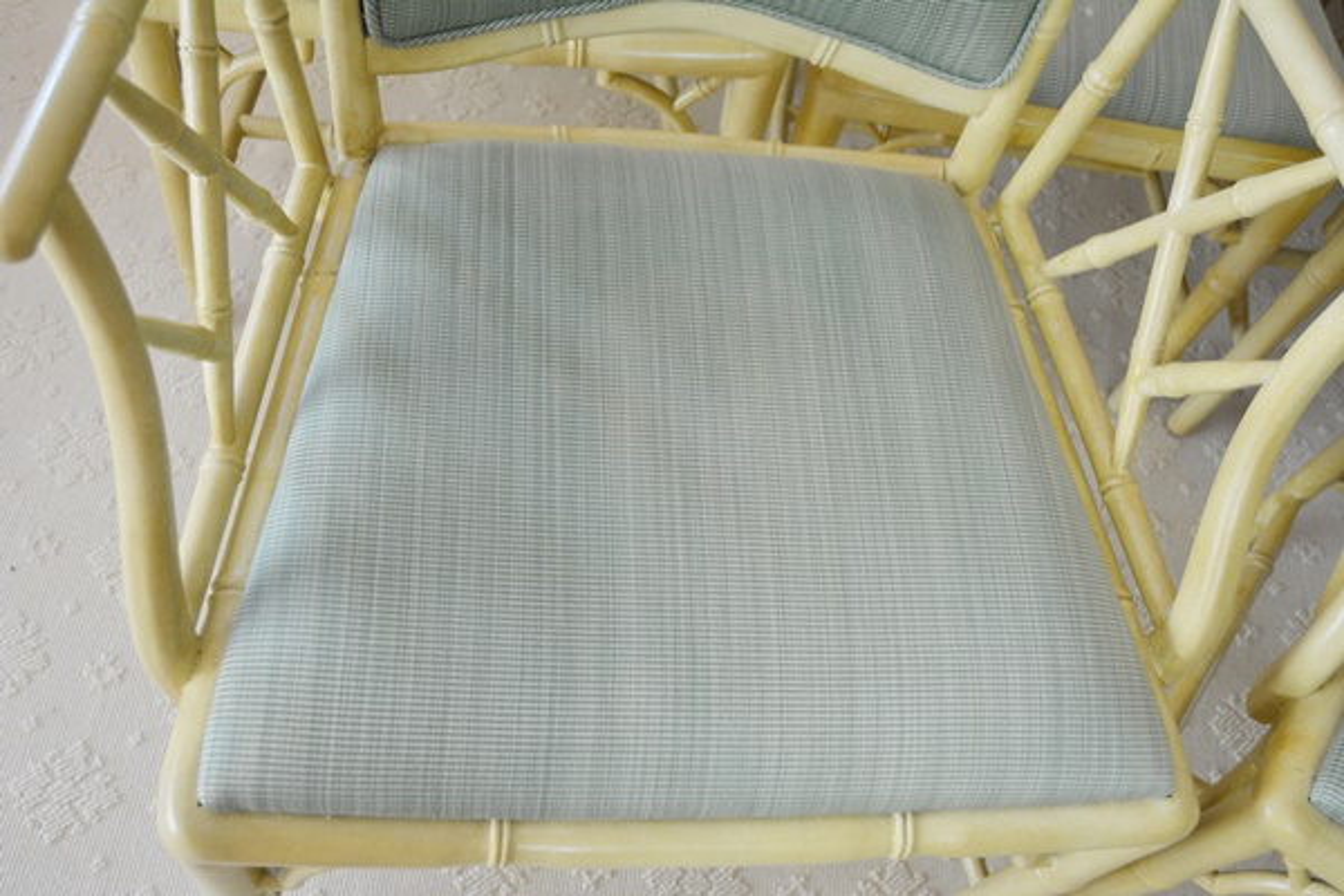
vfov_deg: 40.0
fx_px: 1232
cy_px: 448
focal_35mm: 33
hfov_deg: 57.2
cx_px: 672
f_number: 4
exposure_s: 1/60
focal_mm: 22
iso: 400
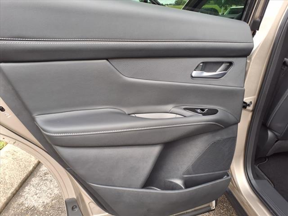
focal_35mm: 27
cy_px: 108
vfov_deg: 51.4
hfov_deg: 65.3
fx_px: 225
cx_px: 144
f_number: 1.9
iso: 40
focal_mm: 3.58
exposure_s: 1/185
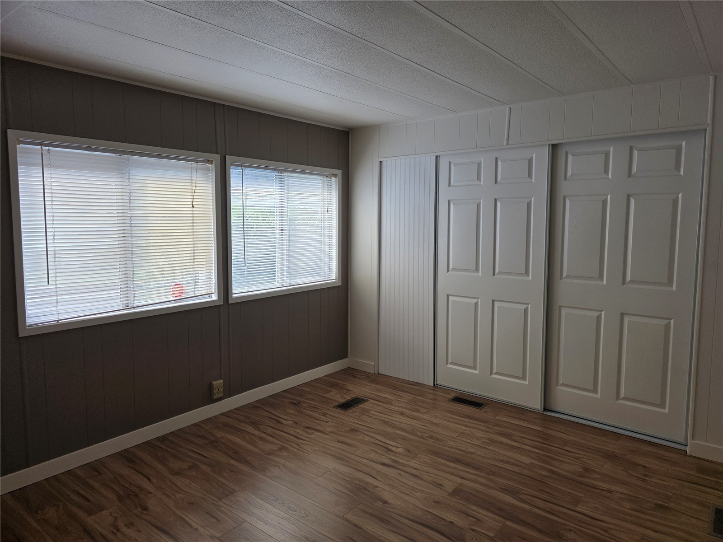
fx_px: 480
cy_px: 271
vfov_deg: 58.9
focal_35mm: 23
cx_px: 362
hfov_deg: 73.9
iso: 64
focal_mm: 6.3
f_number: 1.7
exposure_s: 1/180
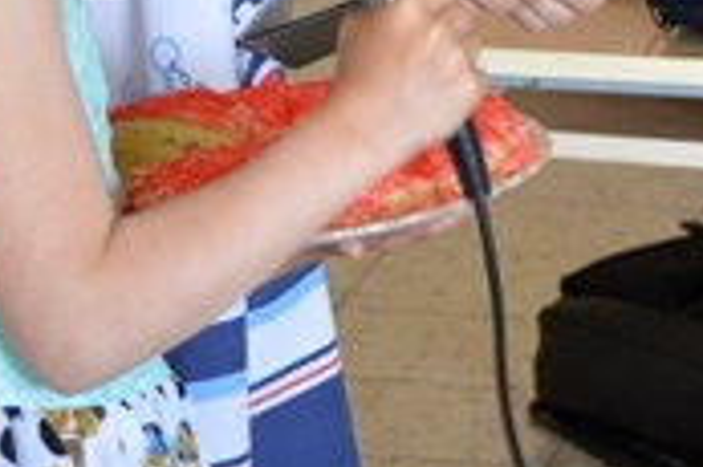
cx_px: 719
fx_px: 6223
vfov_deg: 4.3
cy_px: -252
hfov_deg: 6.4
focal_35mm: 319
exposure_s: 1/15
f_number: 5
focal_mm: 46
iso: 640
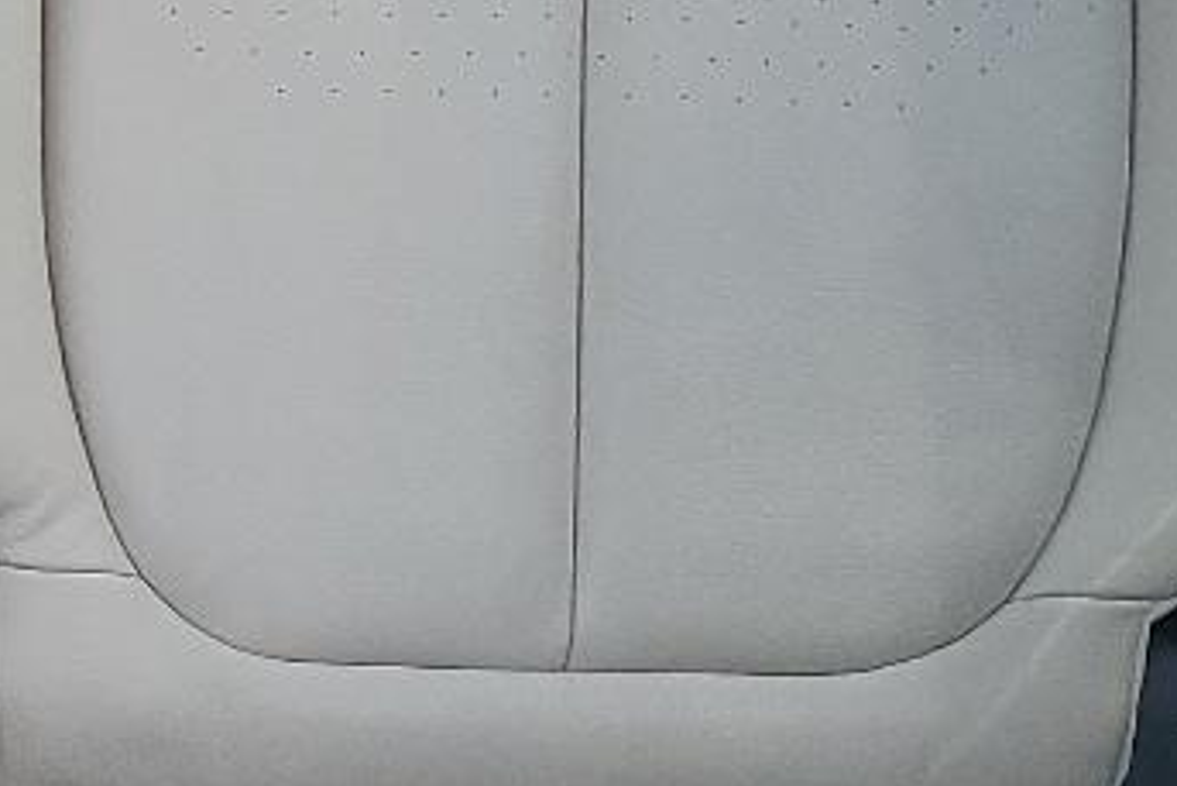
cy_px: 24
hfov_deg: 14.8
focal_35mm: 126
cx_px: -724
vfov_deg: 10.8
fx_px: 4121
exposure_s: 1/120
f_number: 1.5
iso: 94
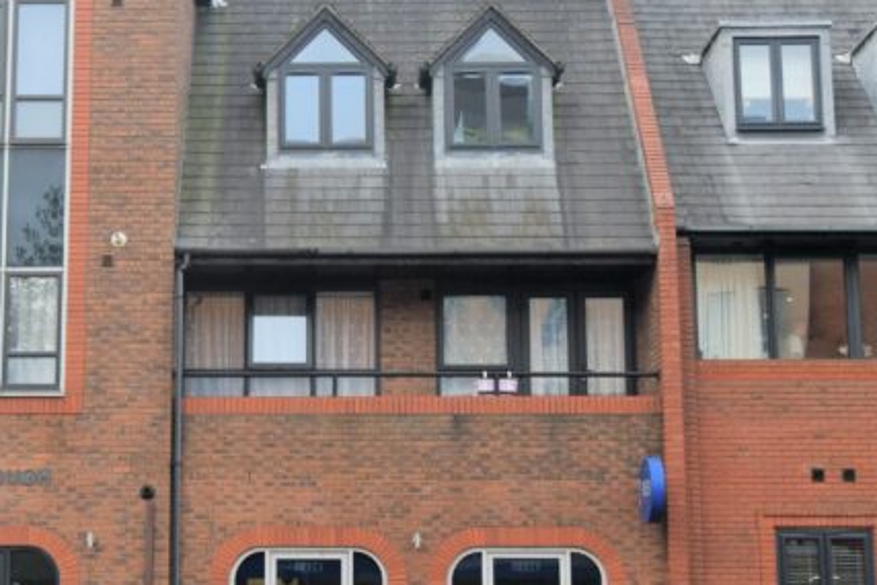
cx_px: 290
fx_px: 1754
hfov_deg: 27.9
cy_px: 303
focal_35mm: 72
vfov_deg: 18.9
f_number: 7.1
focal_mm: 20
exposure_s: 1/200
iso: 400
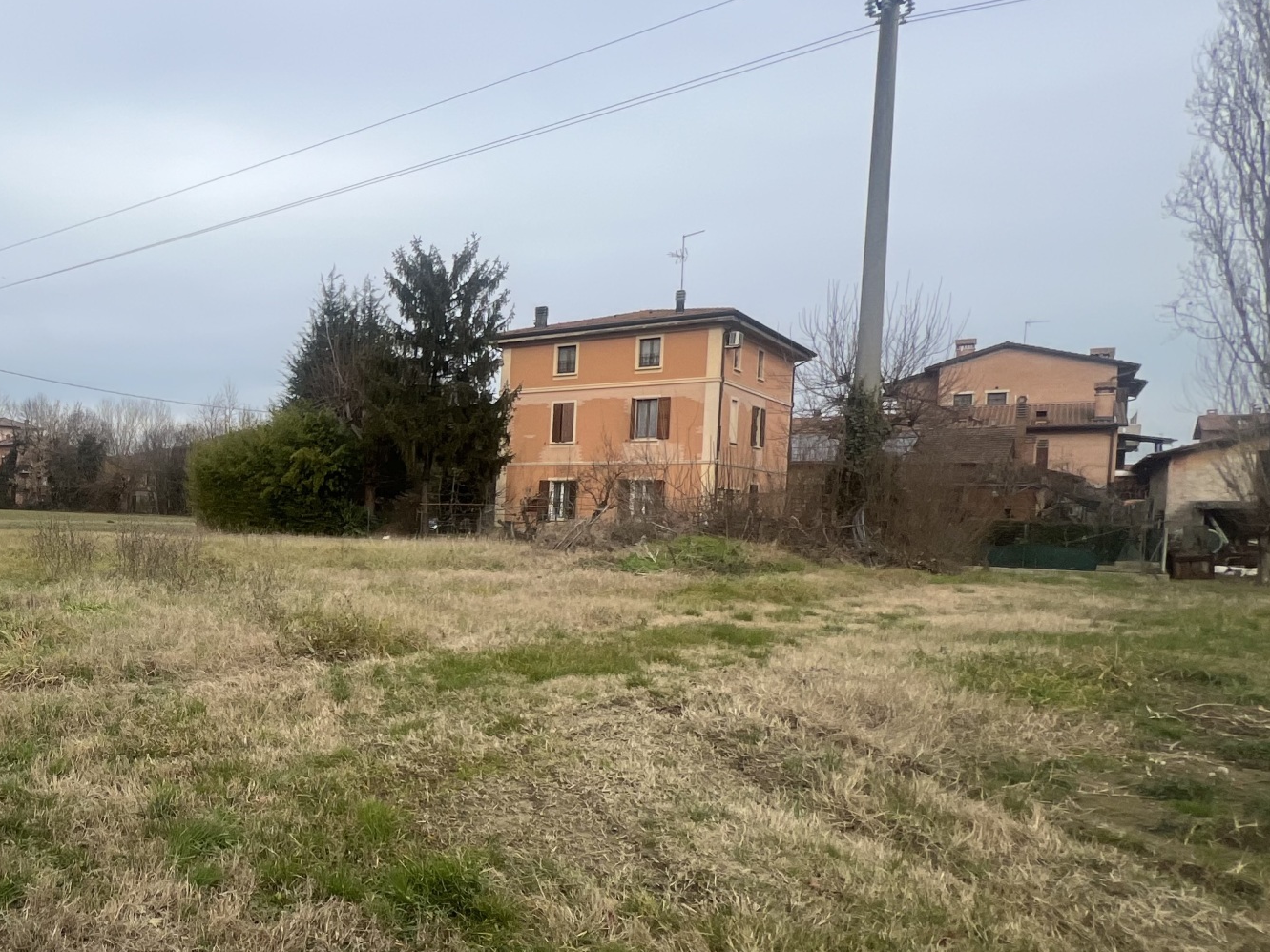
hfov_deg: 59.2
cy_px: 552
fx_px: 917
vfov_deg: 54.6
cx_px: 129
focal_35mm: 25
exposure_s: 1/919
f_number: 1.8
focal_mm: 1.57
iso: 32
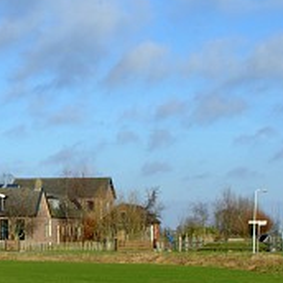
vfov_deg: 14.7
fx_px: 1091
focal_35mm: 118
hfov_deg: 14.6
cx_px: 20
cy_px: 221
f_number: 13
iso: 400
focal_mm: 35
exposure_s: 1/350
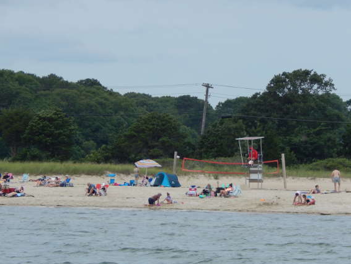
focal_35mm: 324
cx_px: 181
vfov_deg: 4.6
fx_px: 3287
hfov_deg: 6.1
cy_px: 135
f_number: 5.7
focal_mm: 50.1
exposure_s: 1/640
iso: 125
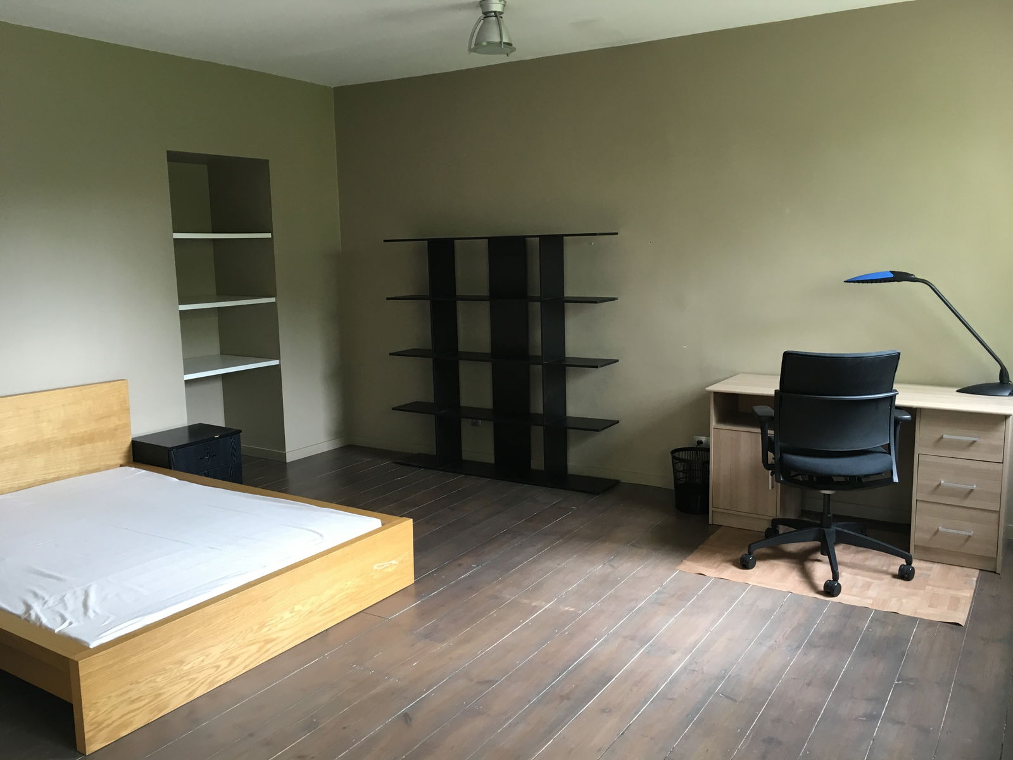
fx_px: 849
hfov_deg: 61.7
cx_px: 506
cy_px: 380
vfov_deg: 48.2
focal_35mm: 29
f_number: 2.2
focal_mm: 4.15
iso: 100
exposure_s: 1/33
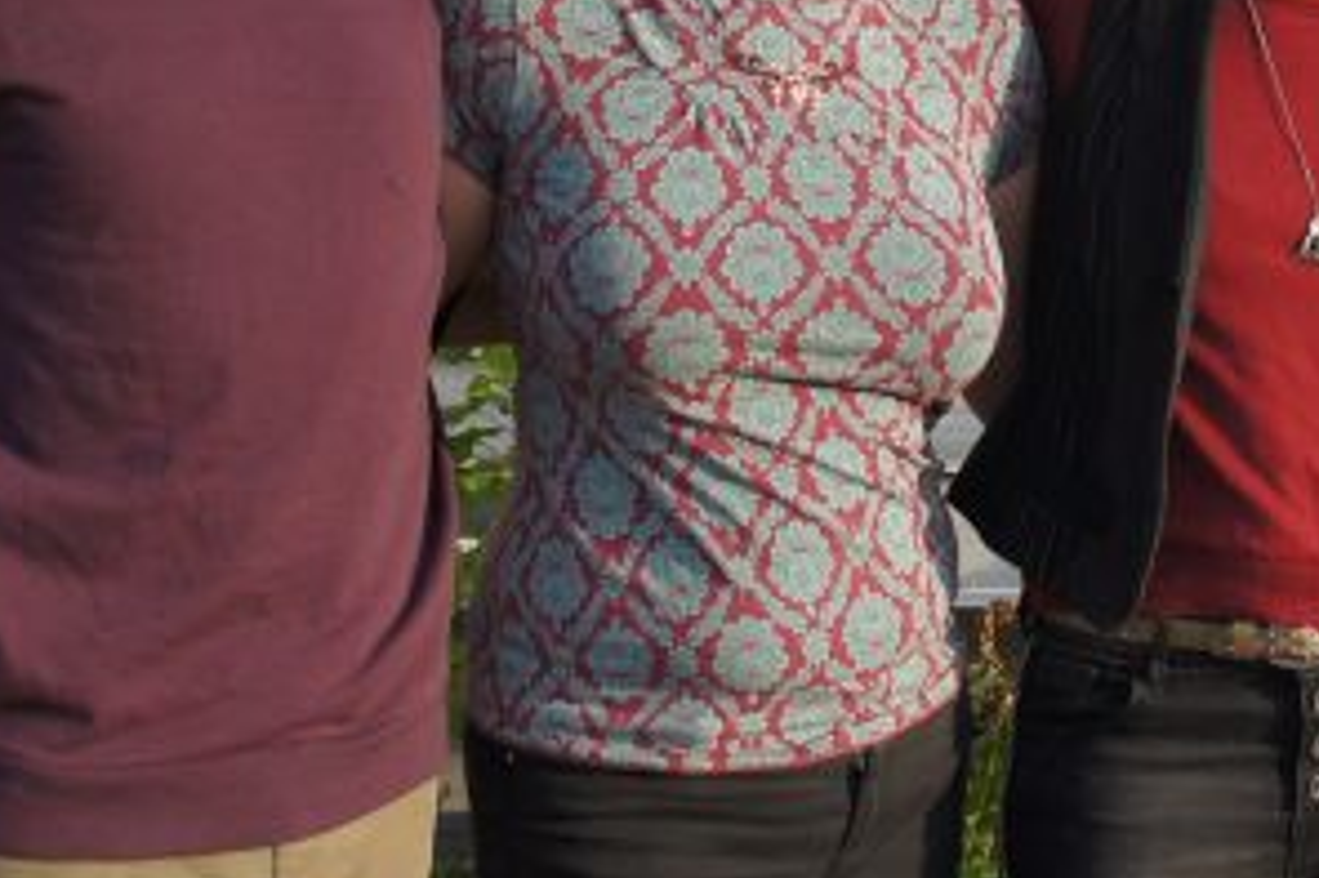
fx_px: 2307
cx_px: 1134
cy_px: 196
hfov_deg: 30.8
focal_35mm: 63
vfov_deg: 21.3
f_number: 4.5
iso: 100
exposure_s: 1/250
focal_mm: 18
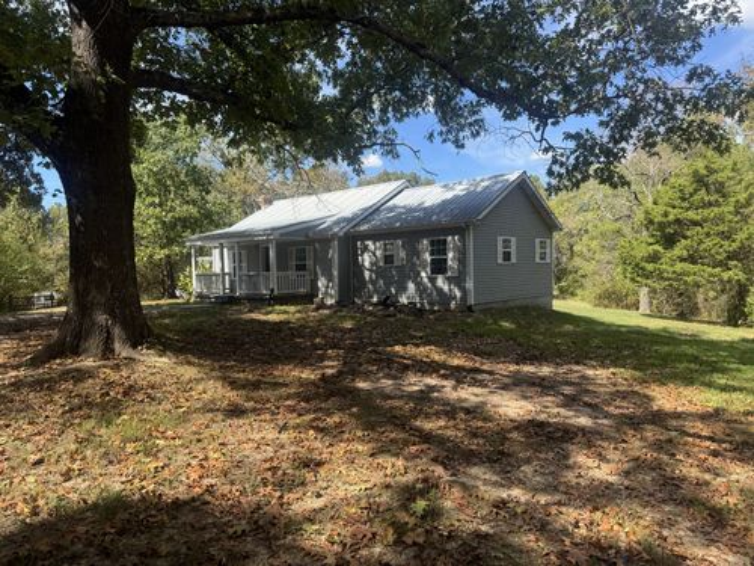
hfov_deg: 71.6
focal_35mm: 24
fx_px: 523
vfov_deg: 56.8
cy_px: 283
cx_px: 377
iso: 80
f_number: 1.78
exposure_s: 1/1339
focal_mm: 6.76
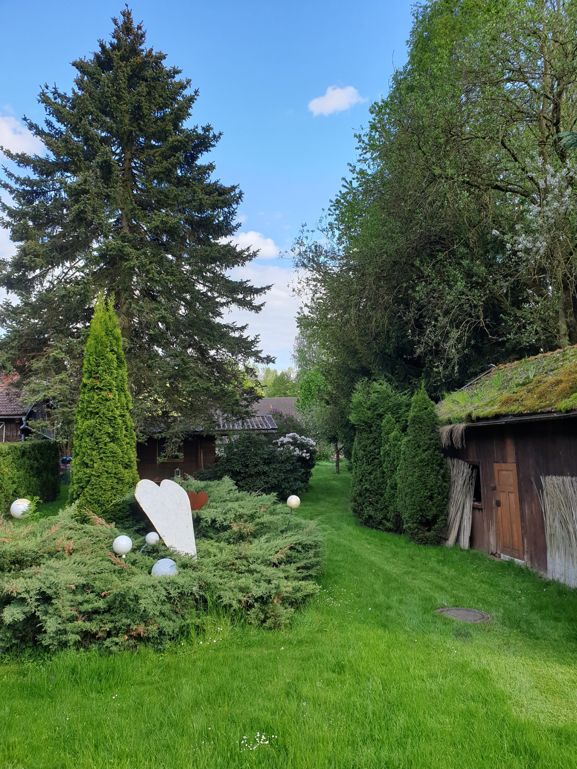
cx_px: 288
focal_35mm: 26
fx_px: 578
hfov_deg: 53.1
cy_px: 384
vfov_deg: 67.3
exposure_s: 1/606
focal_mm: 4.3
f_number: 2.4
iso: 50
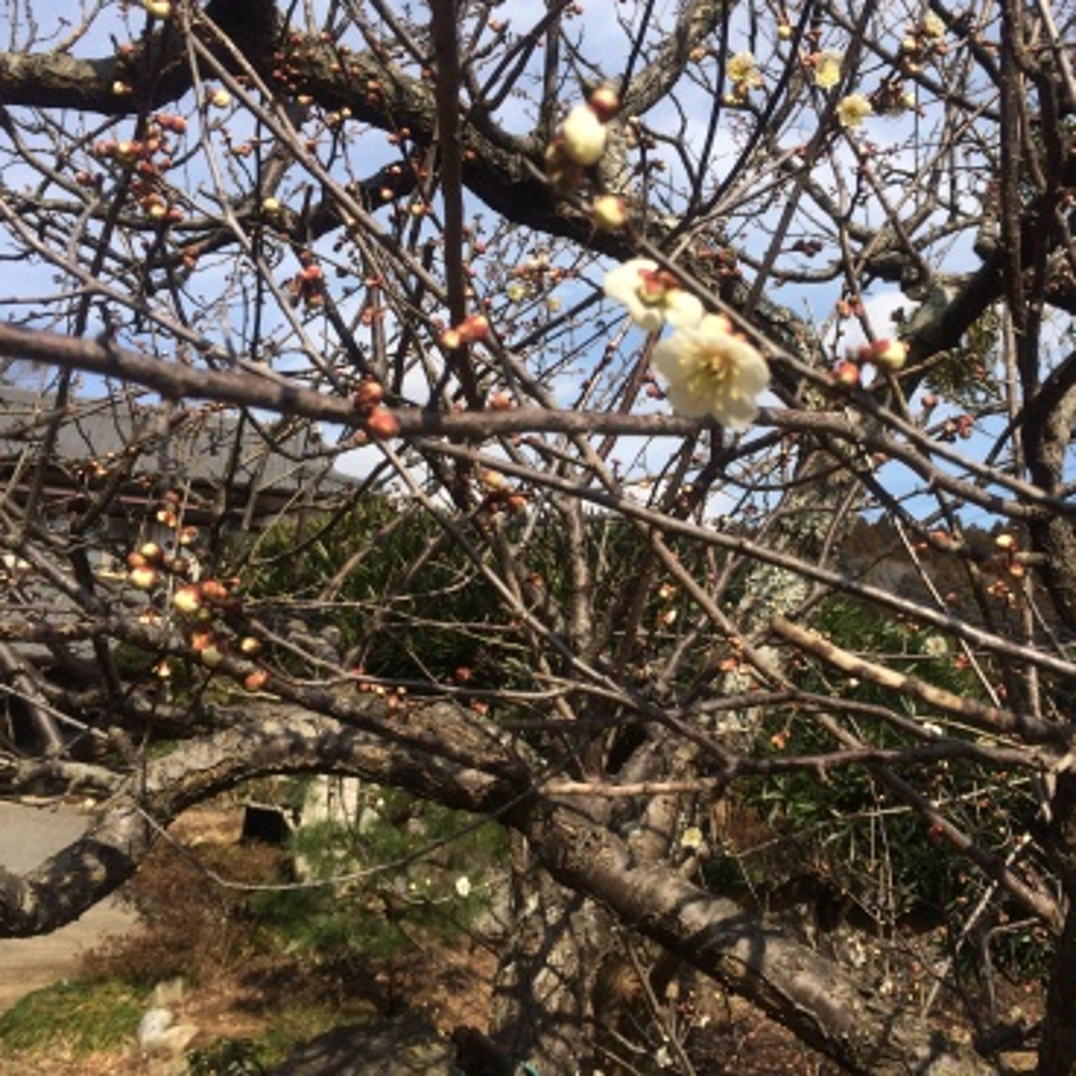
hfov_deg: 45.9
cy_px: 531
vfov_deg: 46.0
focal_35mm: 36
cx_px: 632
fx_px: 1266
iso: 32
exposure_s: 1/2160
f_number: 2.2
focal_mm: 4.12
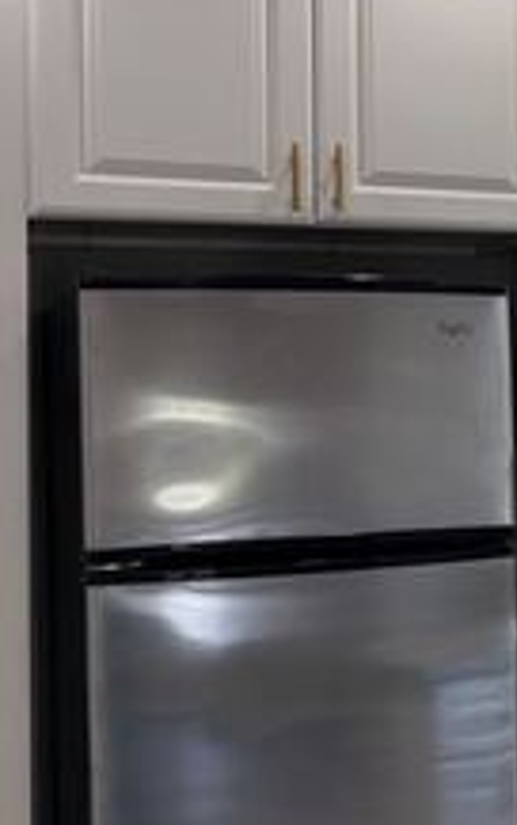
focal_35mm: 75
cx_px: 1205
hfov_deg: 13.3
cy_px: 437
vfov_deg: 27.5
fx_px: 1687
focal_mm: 6.76
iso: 125
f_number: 1.78
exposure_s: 1/239
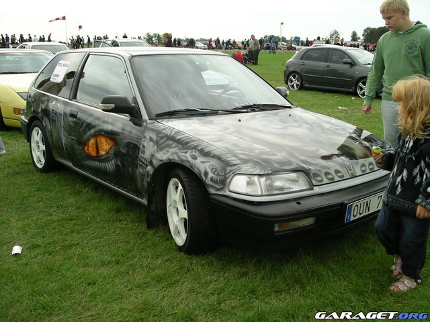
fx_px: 460
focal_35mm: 37
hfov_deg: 50.1
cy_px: 161
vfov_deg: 38.7
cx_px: 215
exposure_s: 1/320
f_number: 4.3
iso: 64
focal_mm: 7.8
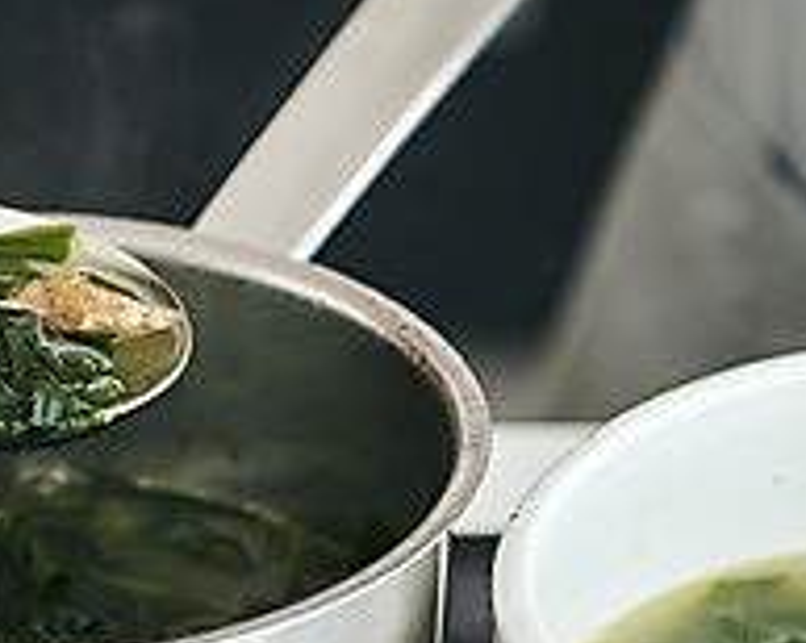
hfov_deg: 9.5
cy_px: 388
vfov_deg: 7.6
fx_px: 4861
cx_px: 487
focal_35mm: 204
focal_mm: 70
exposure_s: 1/125
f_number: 3.2
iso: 500
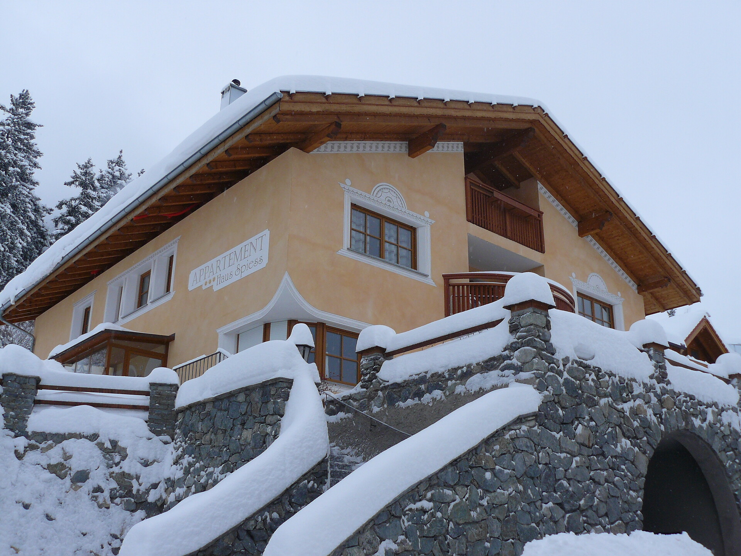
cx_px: 370
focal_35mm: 36
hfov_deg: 51.4
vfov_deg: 39.7
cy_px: 278
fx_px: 771
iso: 100
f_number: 4
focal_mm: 6
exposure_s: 1/125
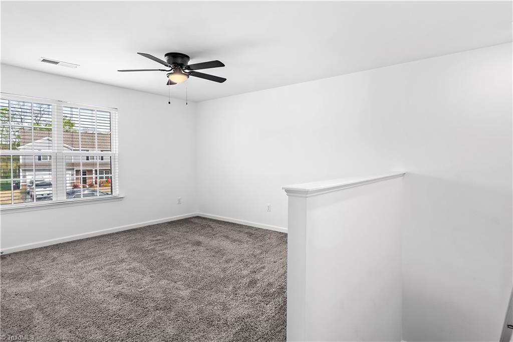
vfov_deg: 67.3
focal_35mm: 18
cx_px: 256
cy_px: 171
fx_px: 256
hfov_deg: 90.0
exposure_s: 1/8
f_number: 10
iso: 200
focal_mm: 12
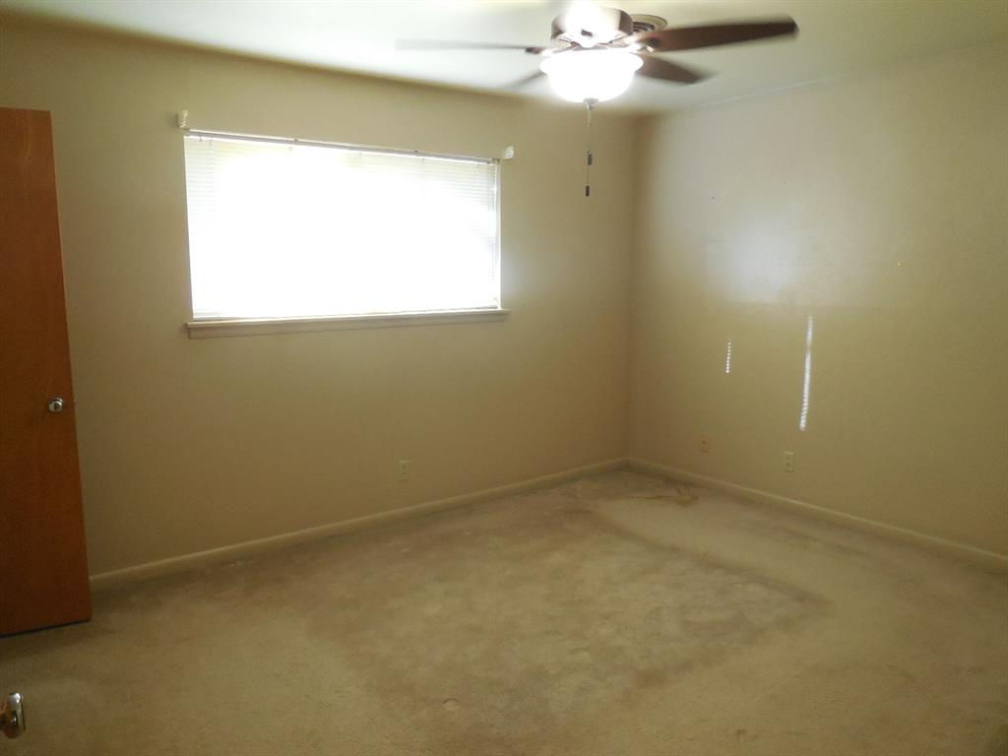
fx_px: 728
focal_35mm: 25
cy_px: 378
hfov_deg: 69.4
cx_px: 504
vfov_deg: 54.9
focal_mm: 4.5
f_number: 3.1
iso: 400
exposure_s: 1/30
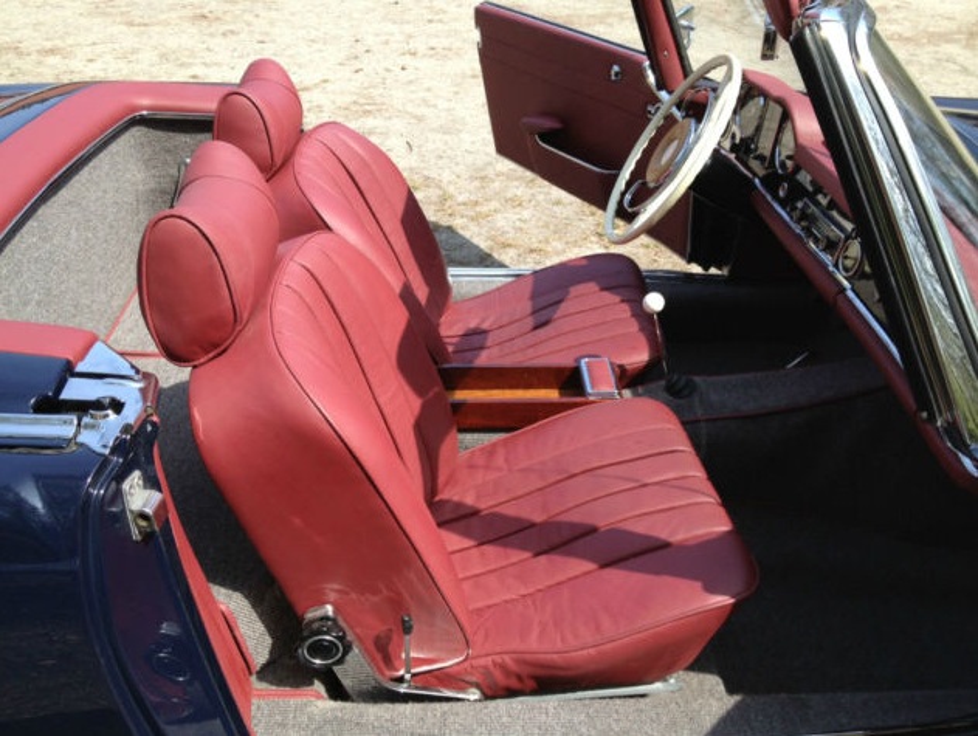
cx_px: 489
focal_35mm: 35
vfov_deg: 40.8
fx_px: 990
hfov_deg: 52.6
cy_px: 368
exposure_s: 1/60
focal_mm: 4.28
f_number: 2.4
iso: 50
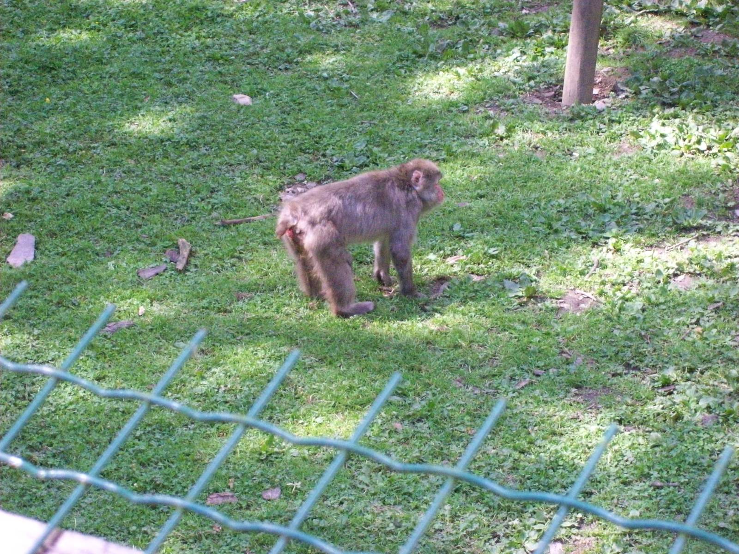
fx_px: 2306
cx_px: 370
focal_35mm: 108
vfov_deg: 13.7
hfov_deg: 18.2
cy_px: 277
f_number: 4.8
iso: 465
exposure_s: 1/257
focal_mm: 18
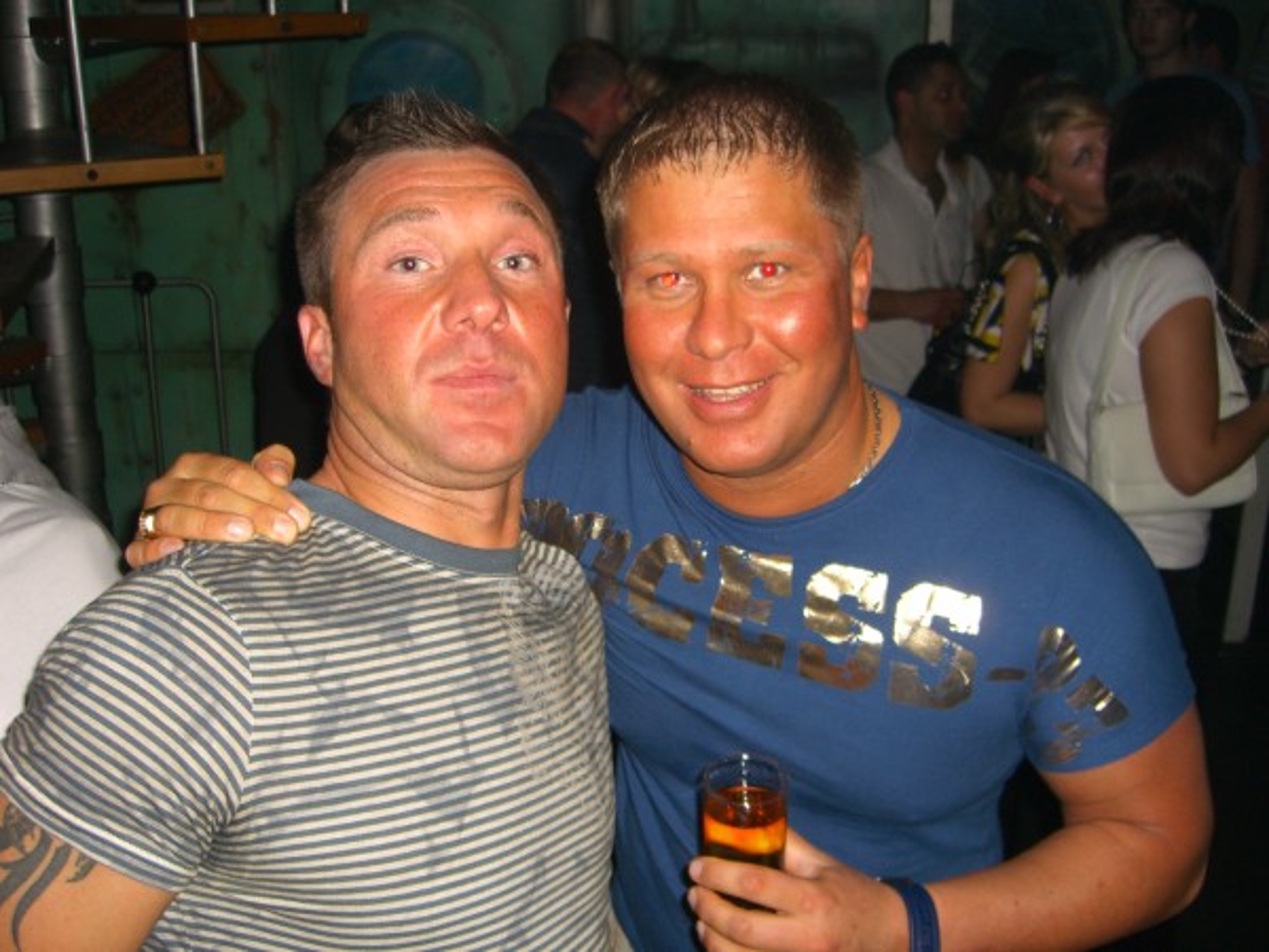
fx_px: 1393
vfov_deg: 37.7
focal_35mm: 38
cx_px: 634
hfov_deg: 49.0
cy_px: 476
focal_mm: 7.9
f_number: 2.8
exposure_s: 1/60
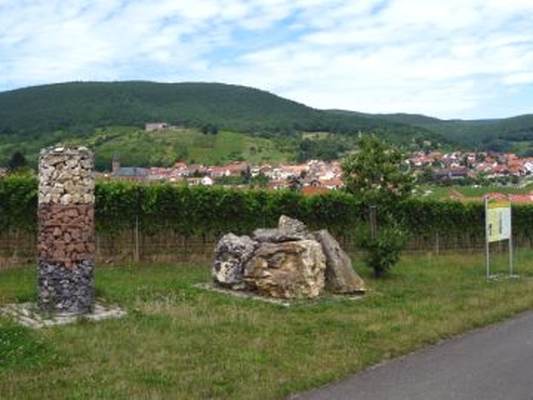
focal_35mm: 31
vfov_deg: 45.4
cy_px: 200
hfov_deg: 58.4
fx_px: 477
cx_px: 266
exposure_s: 1/1000
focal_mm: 4.7
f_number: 3.3
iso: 100
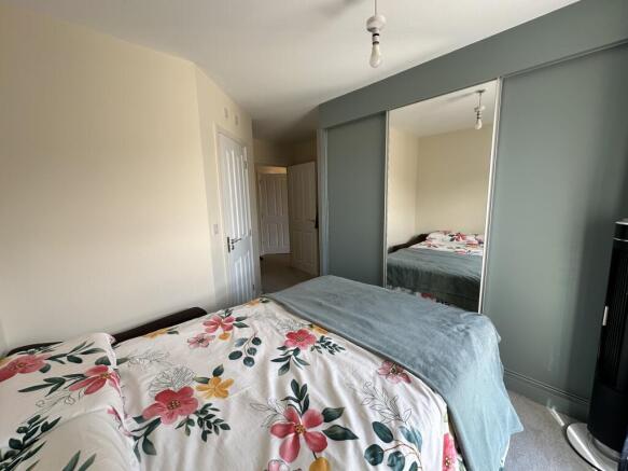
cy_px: 236
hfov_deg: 102.1
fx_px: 254
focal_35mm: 14
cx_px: 314
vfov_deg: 85.7
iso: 50
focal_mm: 2.22
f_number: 2.2
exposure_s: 1/99
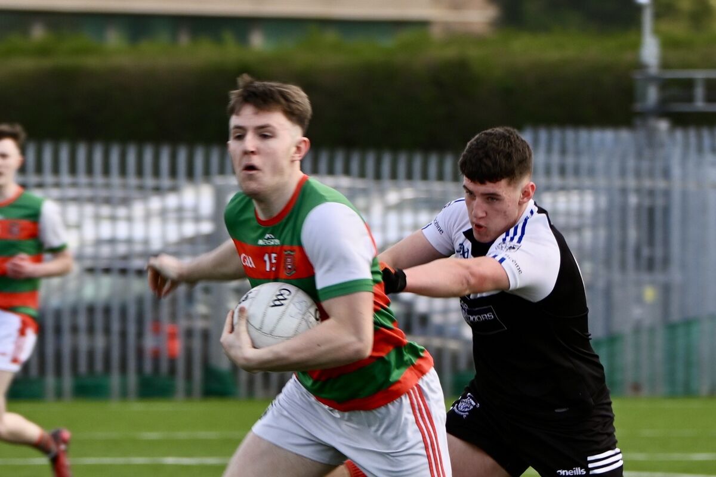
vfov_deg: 4.0
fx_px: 6861
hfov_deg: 6.0
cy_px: 238
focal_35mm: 345
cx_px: 358
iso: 180
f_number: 5.6
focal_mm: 230
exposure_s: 1/250
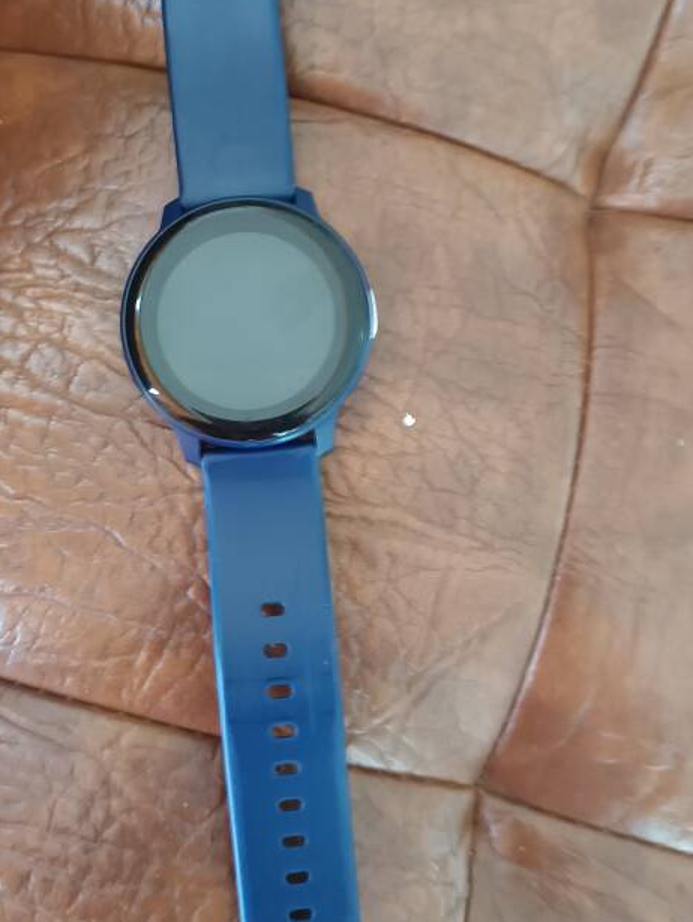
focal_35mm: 39
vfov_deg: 47.8
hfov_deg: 36.7
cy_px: 418
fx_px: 1040
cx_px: 272
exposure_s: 1/20
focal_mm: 5.31
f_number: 1.7
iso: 1712
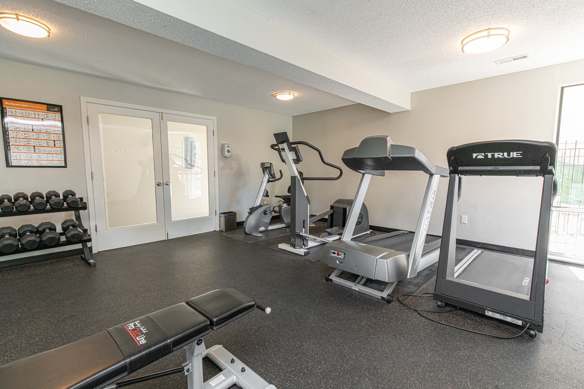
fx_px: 260
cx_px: 292
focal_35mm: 16
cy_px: 194
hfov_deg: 96.7
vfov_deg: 73.8
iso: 500
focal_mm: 16
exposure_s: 1/8
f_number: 11
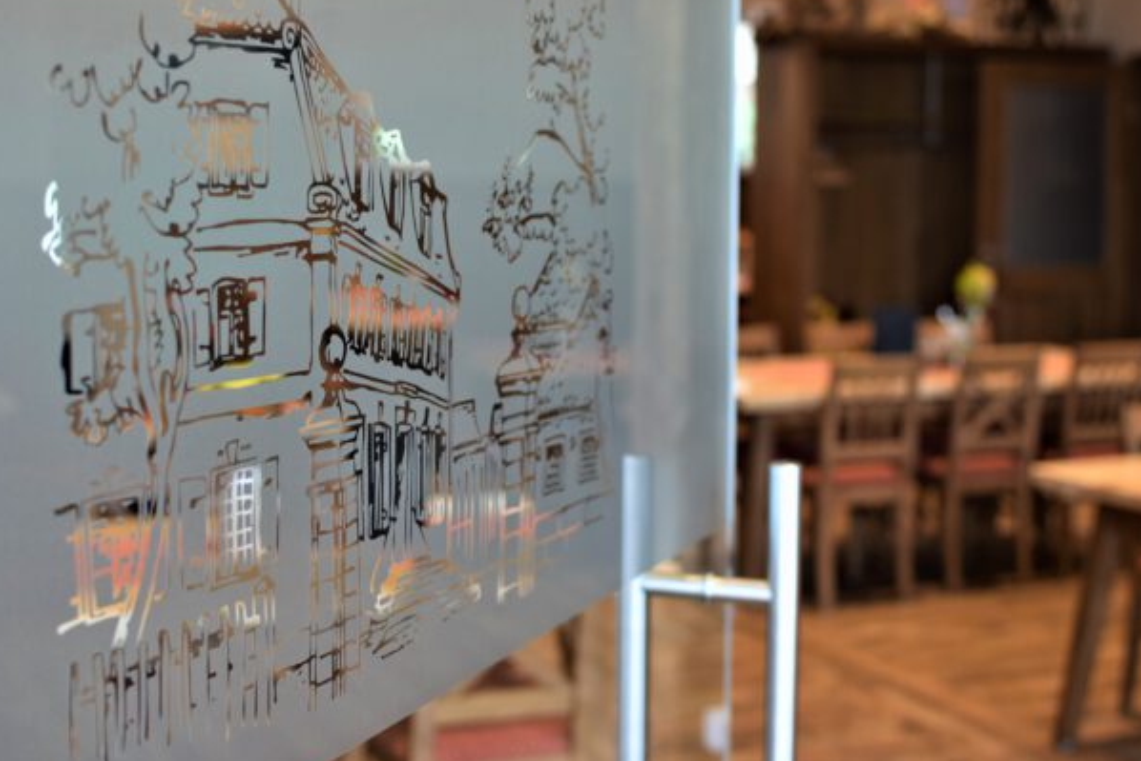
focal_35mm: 58
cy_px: 365
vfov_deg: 23.6
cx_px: 583
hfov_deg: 34.7
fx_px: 1824
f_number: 3.2
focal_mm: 35
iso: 800
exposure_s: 1/60
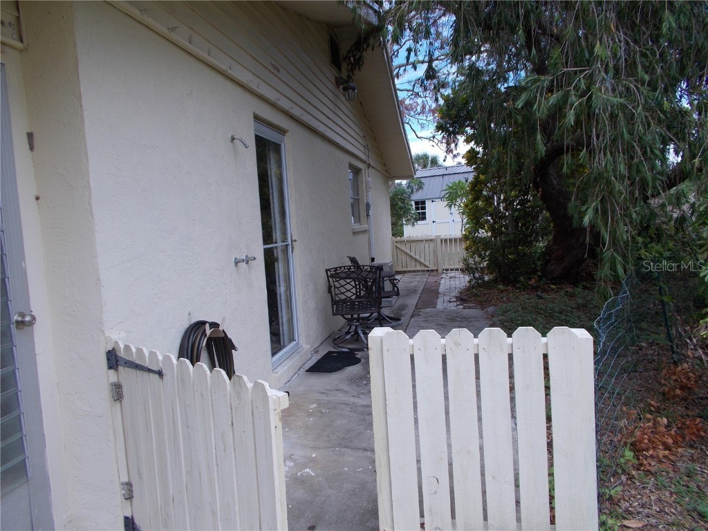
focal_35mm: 26
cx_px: 354
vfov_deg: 53.1
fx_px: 532
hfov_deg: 67.3
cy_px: 266
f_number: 3.2
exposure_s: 1/400
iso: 80
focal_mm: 4.6
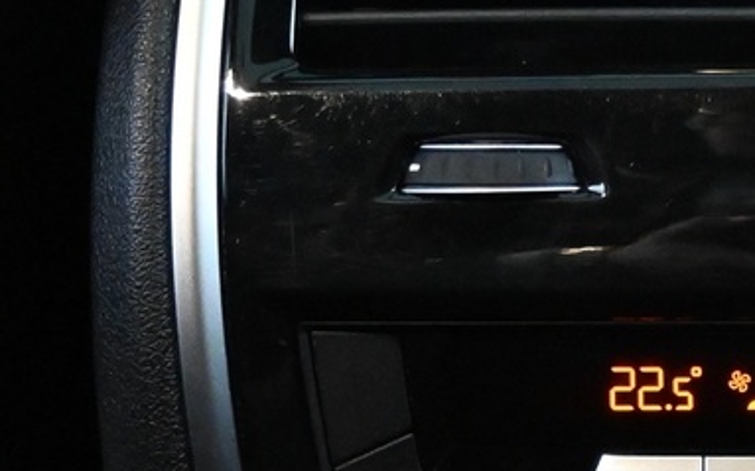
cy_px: 467
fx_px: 2593
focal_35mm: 126
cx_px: 818
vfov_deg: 10.3
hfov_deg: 16.1
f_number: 3.8
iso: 7200
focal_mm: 19.5
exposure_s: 1/30
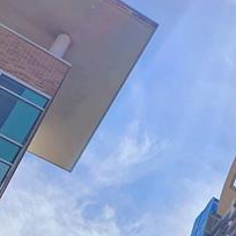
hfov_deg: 14.8
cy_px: 330
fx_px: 787
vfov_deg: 15.9
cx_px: 434
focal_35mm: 102
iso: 10
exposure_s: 1/1429
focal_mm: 6.3
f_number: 1.7
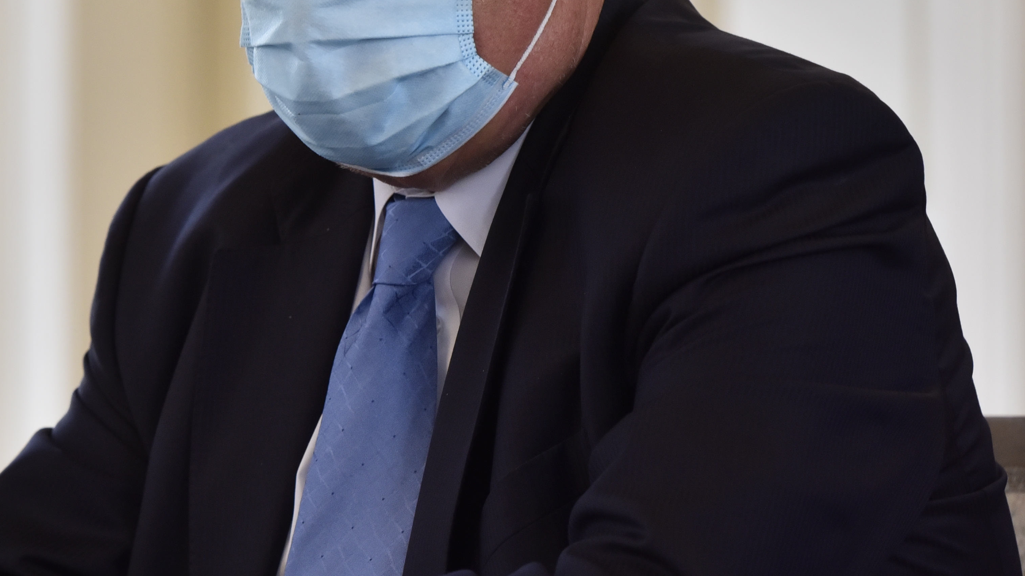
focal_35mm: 343
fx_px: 9322
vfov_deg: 3.5
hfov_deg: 6.3
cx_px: 90
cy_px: 206
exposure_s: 1/320
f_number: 5
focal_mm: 165
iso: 1250
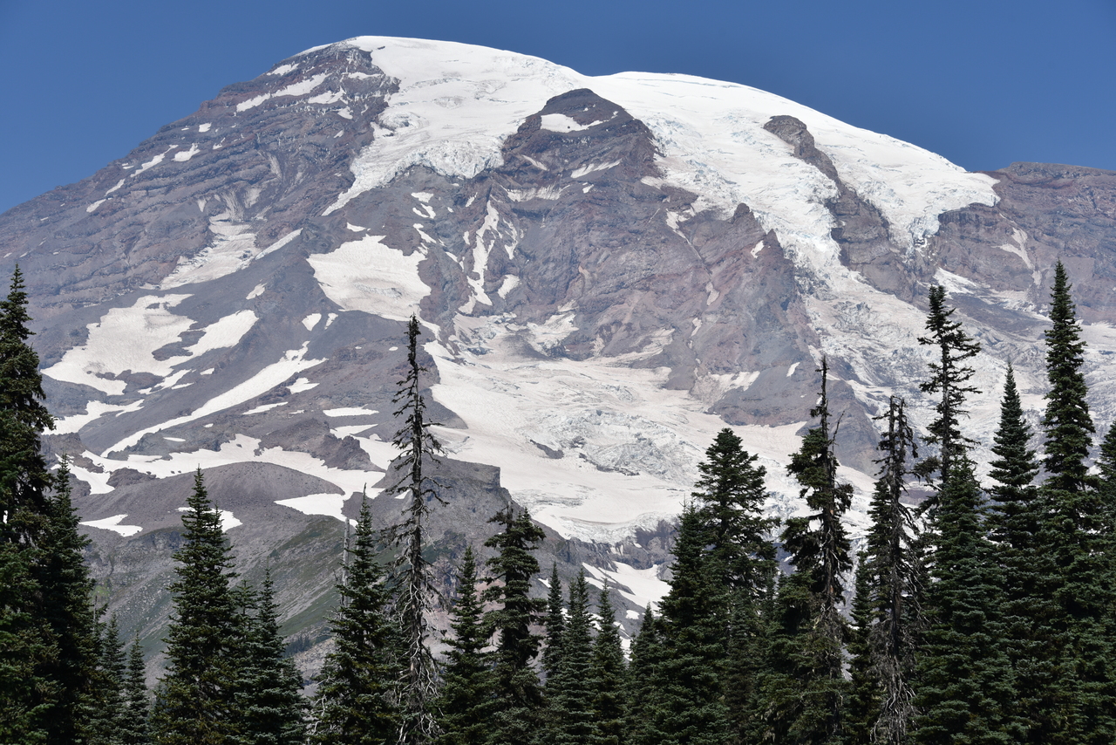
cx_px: 558
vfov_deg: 16.1
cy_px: 372
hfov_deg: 23.9
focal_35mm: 85
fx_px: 2635
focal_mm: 85
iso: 100
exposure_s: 1/400
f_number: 10
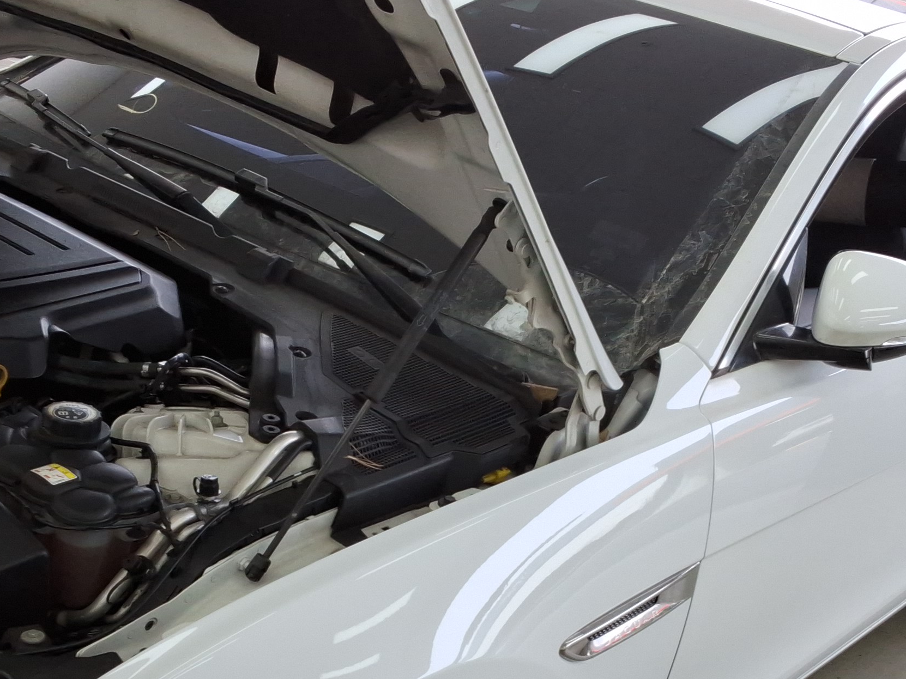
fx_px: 1439
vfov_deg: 26.3
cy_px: 491
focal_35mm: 55
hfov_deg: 34.9
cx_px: 481
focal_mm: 2.91
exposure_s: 1/171
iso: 32
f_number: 1.9
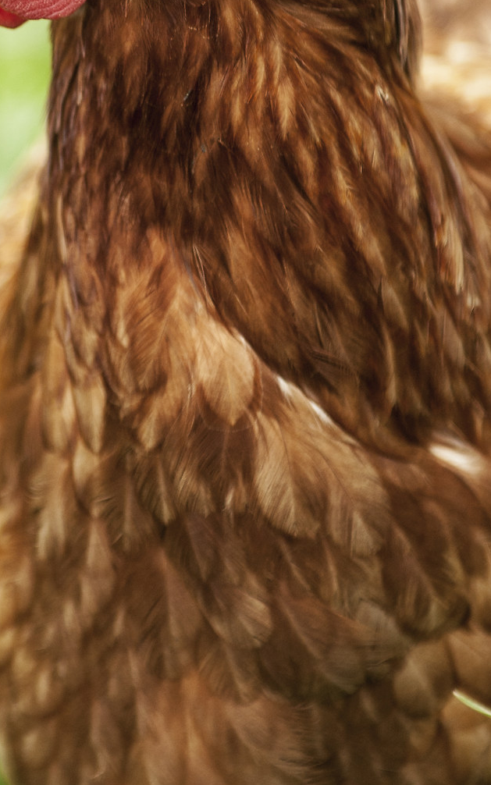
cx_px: -51
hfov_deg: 7.7
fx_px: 3639
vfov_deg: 12.3
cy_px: 215
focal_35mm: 170
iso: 200
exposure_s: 1/800
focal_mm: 70
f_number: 2.8
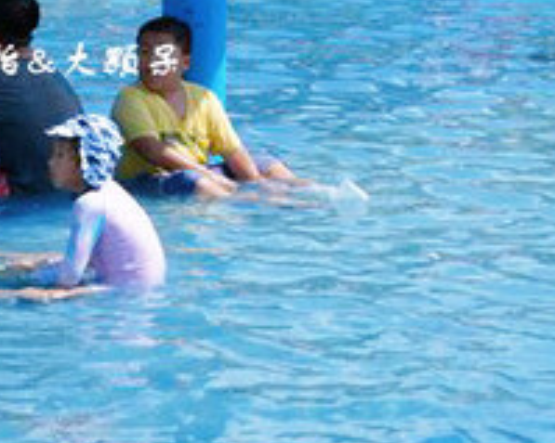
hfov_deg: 9.8
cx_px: 407
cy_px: -178
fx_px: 3218
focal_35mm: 196
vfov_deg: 7.8
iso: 320
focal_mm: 49
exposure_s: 1/800
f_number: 8
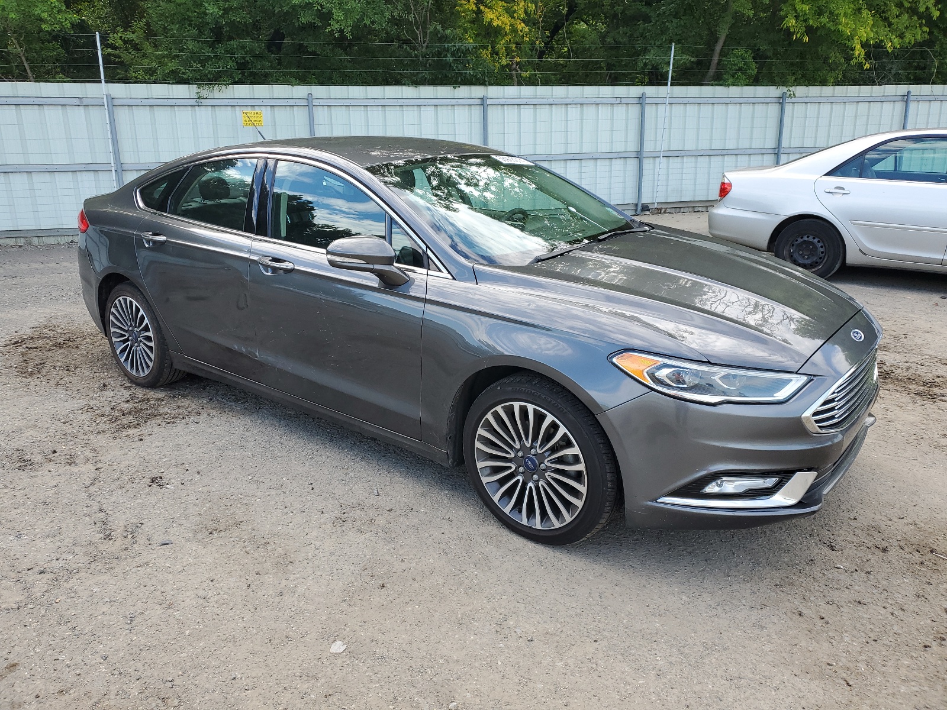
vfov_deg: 53.1
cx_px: 474
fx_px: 711
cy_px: 355
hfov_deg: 67.3
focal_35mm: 26
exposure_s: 1/476
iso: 50
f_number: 1.5
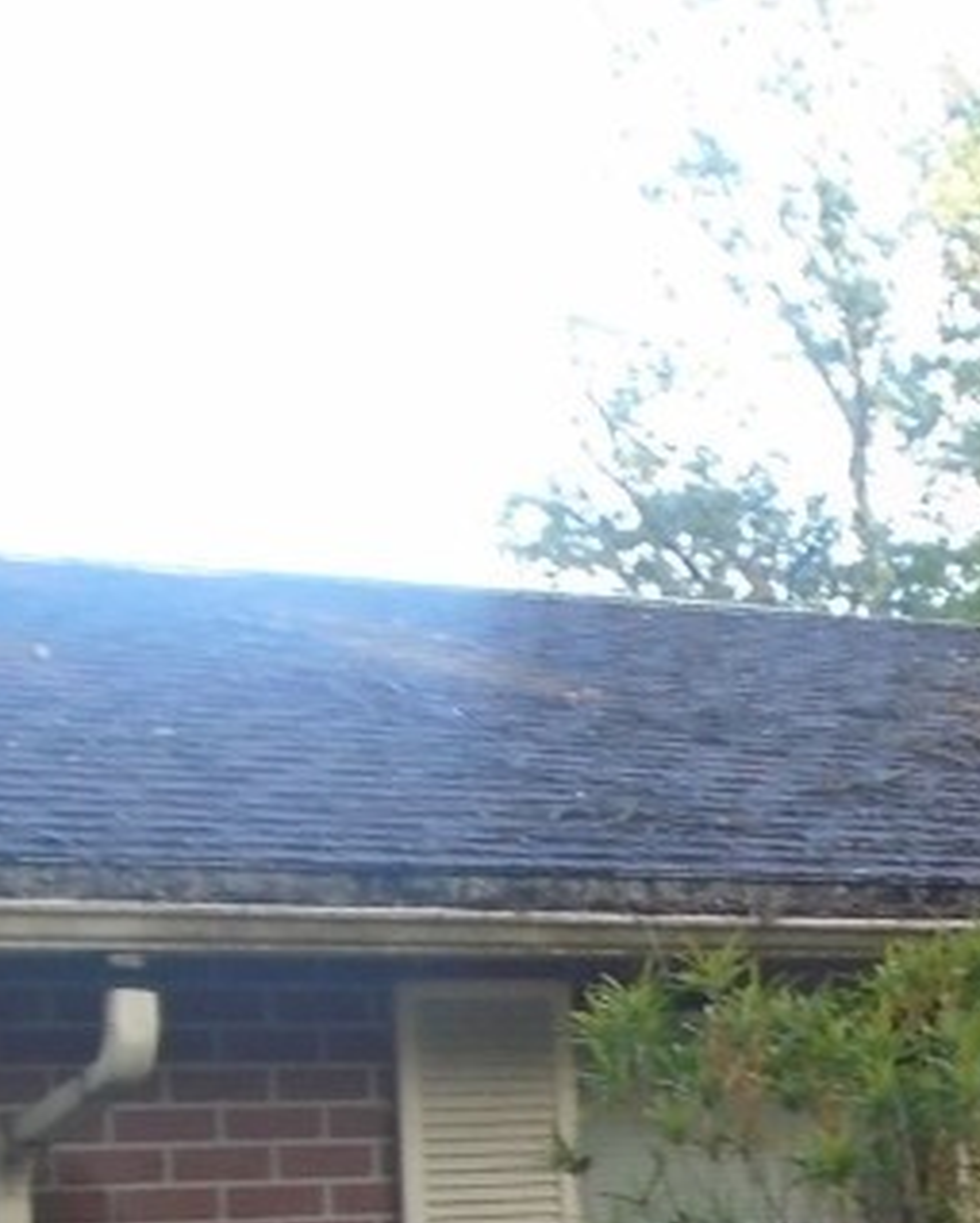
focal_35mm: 113
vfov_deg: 16.6
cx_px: 1499
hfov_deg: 12.9
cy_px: 1258
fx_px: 4091
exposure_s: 1/40
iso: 200
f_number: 3.8
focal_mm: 6.4
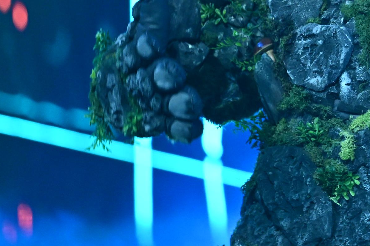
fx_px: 6668
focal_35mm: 649
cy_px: -100
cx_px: 532
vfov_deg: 2.1
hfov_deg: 3.2
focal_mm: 185
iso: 2000
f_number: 2.8
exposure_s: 1/320
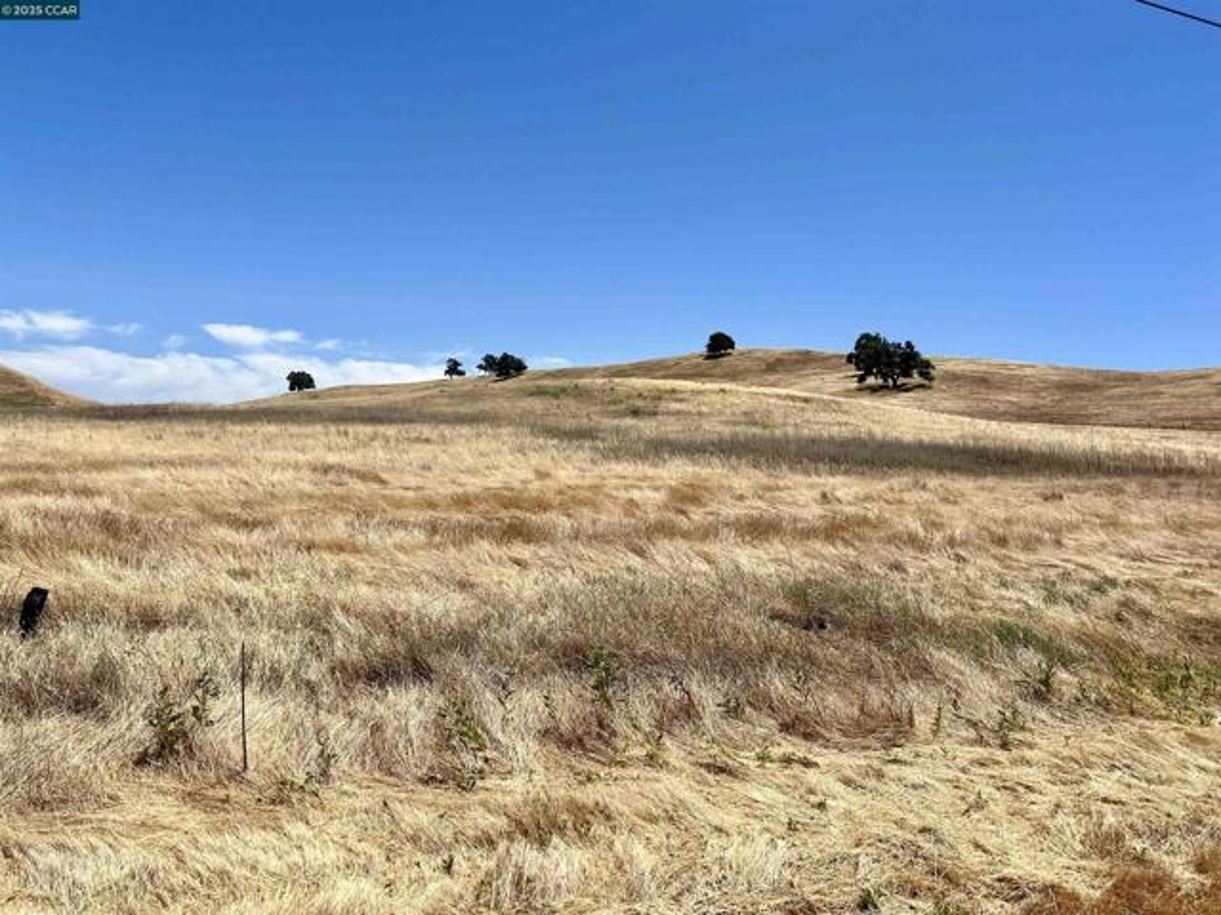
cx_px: 610
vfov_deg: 53.1
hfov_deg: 67.3
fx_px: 917
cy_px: 458
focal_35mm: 26
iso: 50
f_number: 1.5
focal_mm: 5.7
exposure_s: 1/7463
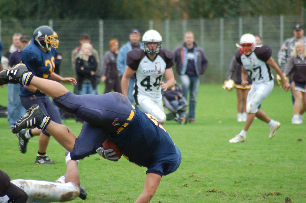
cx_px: 153
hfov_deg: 6.3
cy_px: 102
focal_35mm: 330
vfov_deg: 4.1
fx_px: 2800
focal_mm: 220
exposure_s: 1/400
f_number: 5.3
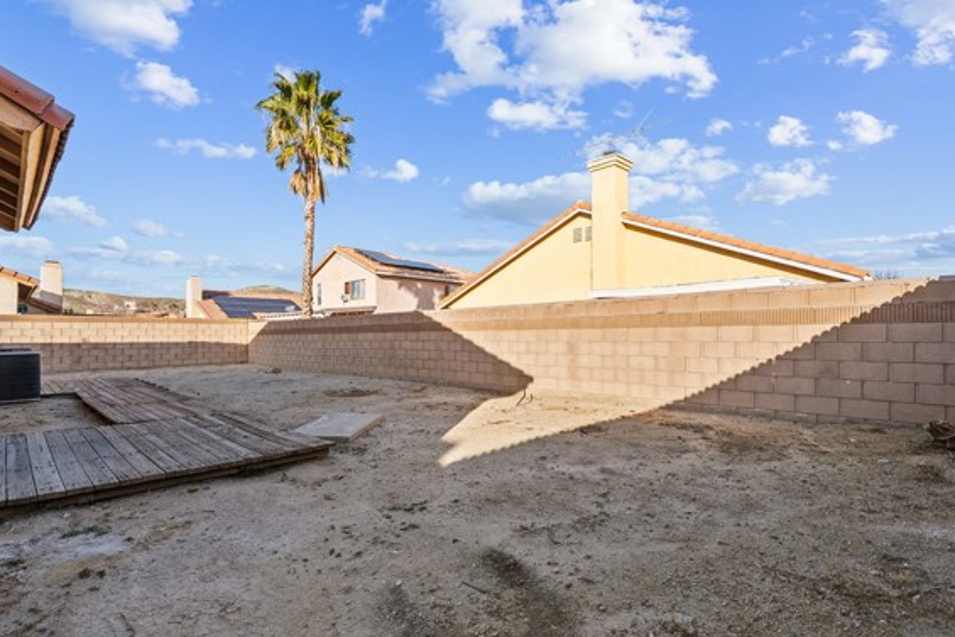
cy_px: 334
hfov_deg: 93.3
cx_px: 482
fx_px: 451
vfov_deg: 70.4
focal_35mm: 17
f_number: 6.3
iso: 250
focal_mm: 15
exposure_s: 1/160
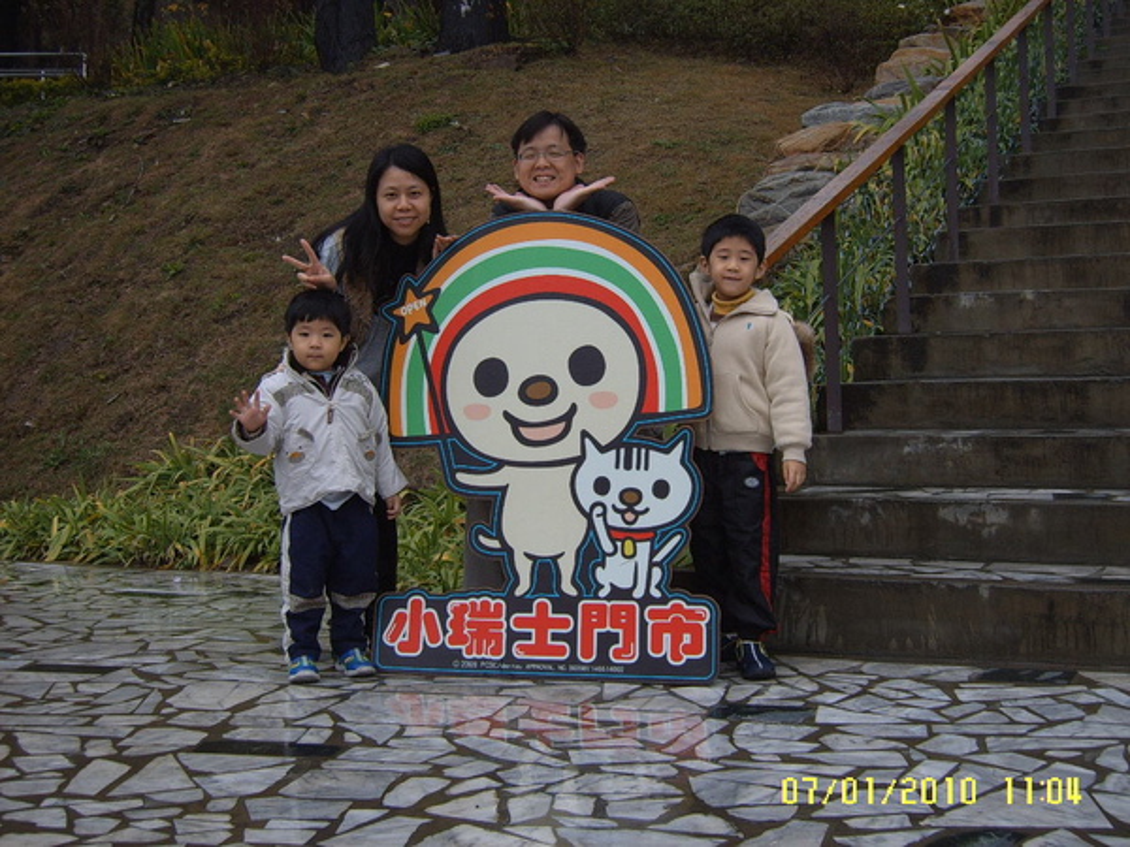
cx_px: 565
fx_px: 1469
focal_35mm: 45
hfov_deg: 42.1
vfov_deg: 32.2
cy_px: 424
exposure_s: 1/350
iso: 50
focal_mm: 7.5
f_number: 3.1
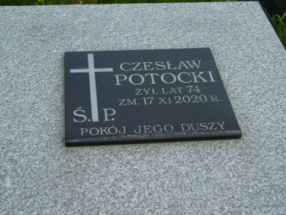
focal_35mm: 62
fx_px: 512
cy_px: 108
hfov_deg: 31.2
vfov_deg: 23.7
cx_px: 143
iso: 80
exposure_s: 1/800
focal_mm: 11
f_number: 4.5
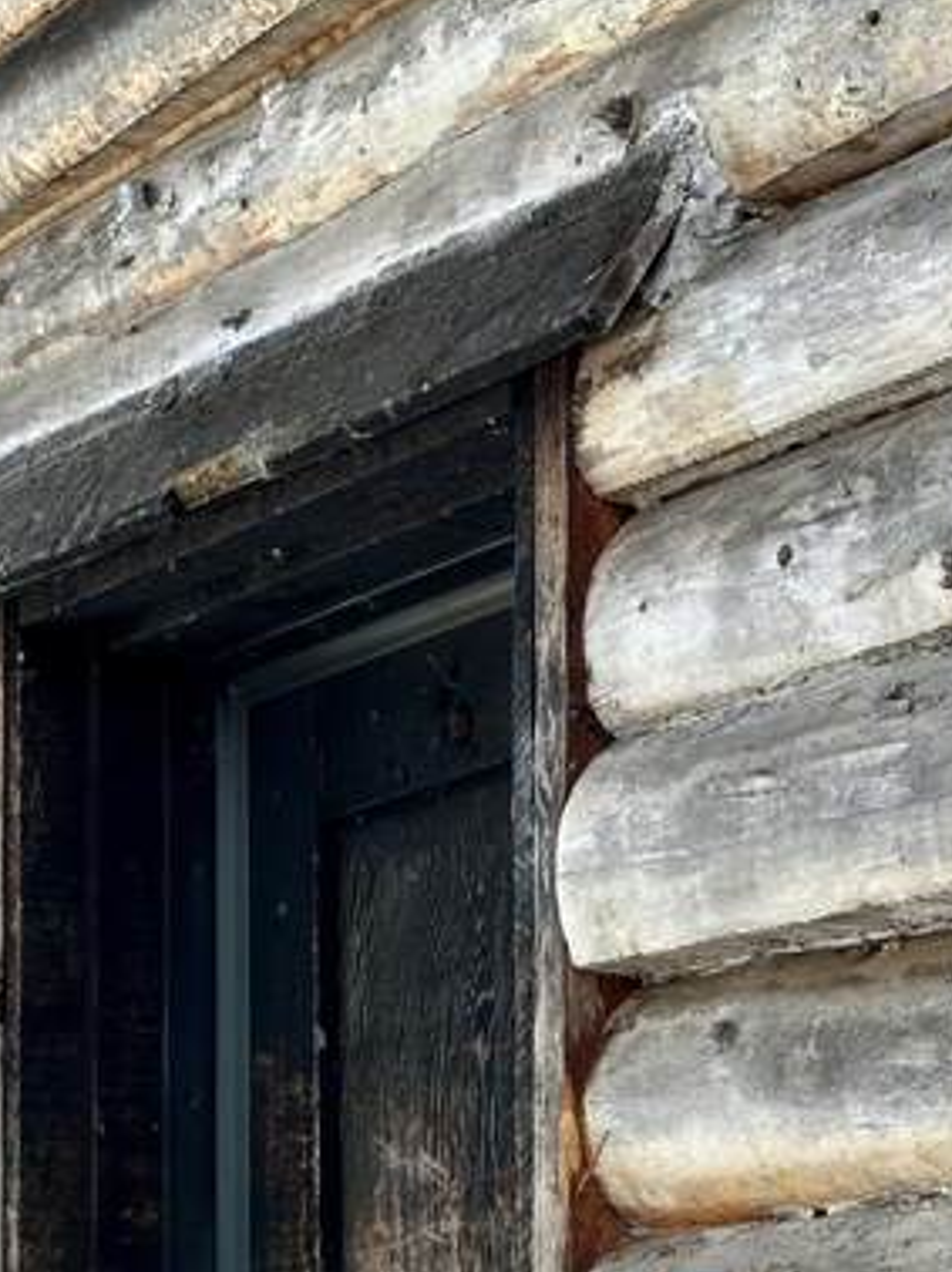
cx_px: 50
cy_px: 1545
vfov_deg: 15.5
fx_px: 4479
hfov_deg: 12.0
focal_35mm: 122
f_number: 1.78
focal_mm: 6.86
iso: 64
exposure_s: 1/422
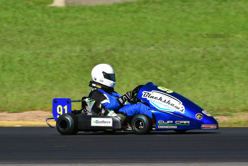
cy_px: 83
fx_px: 3514
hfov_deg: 4.0
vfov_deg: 2.7
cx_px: 124
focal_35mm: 510
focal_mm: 340
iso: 400
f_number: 11
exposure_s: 1/640
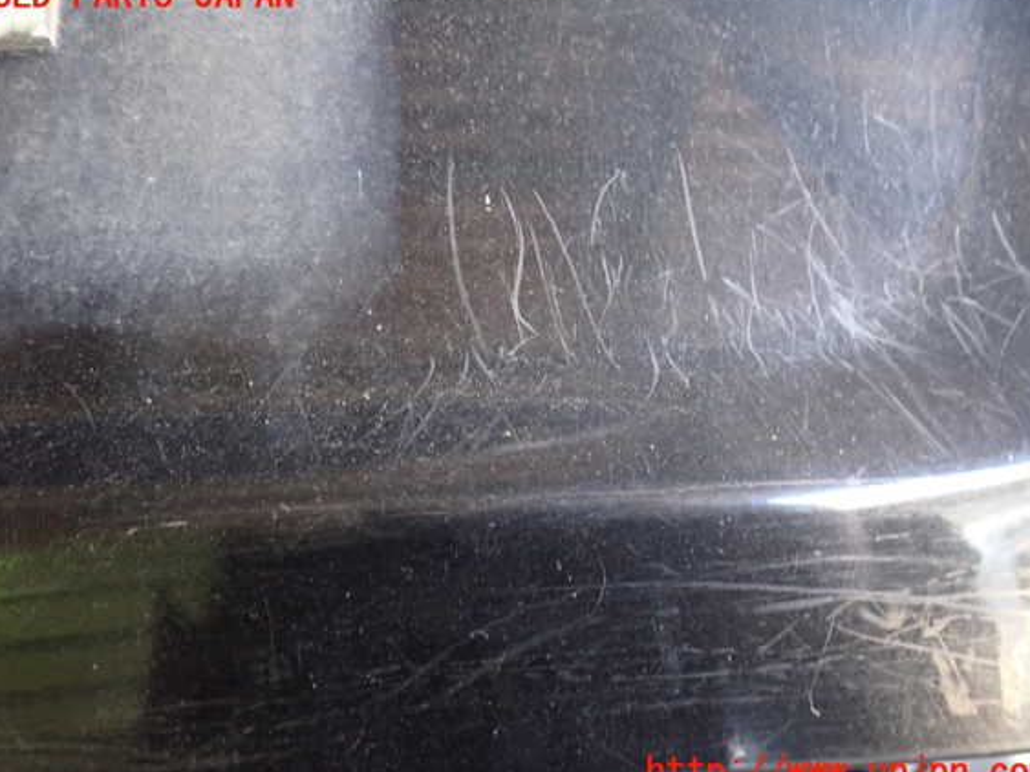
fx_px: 952
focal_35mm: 32
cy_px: 384
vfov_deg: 44.1
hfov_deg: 56.8
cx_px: 510
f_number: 2.3
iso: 800
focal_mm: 5.4
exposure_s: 1/25
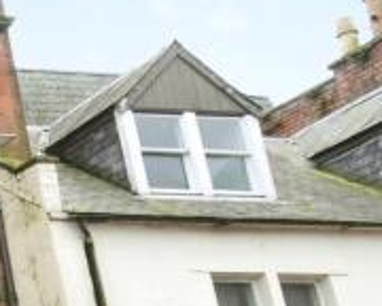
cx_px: -603
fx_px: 1085
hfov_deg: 13.2
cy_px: 289
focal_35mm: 96
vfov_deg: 15.8
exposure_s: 1/20
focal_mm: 12
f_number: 7.1
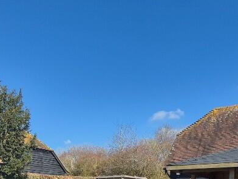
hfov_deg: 53.6
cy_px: 219
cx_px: 141
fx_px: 234
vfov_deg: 33.3
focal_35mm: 34
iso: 50
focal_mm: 1.74
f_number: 2.2
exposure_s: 1/1876
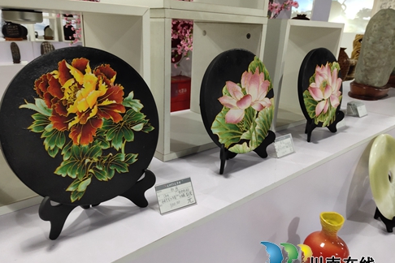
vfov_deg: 42.3
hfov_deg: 60.3
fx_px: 340
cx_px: 194
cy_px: 140
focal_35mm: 31
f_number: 1.8
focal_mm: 4.27
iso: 342
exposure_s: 1/33
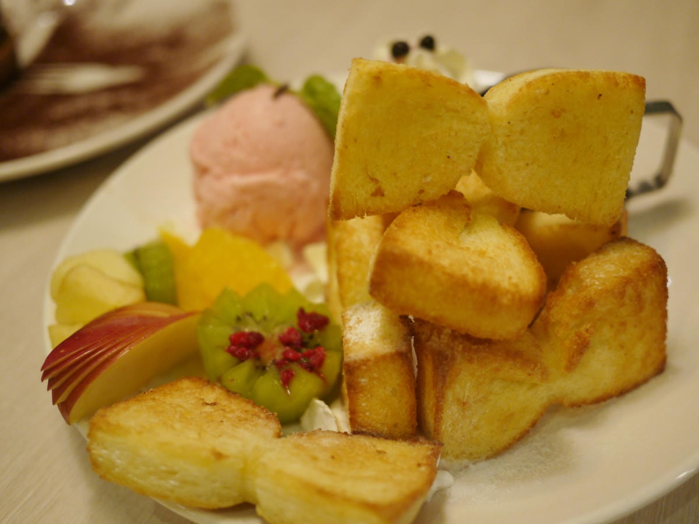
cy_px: 262
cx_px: 350
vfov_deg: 36.0
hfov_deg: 46.8
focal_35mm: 40
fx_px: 808
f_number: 1.7
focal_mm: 20
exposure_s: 1/60
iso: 400
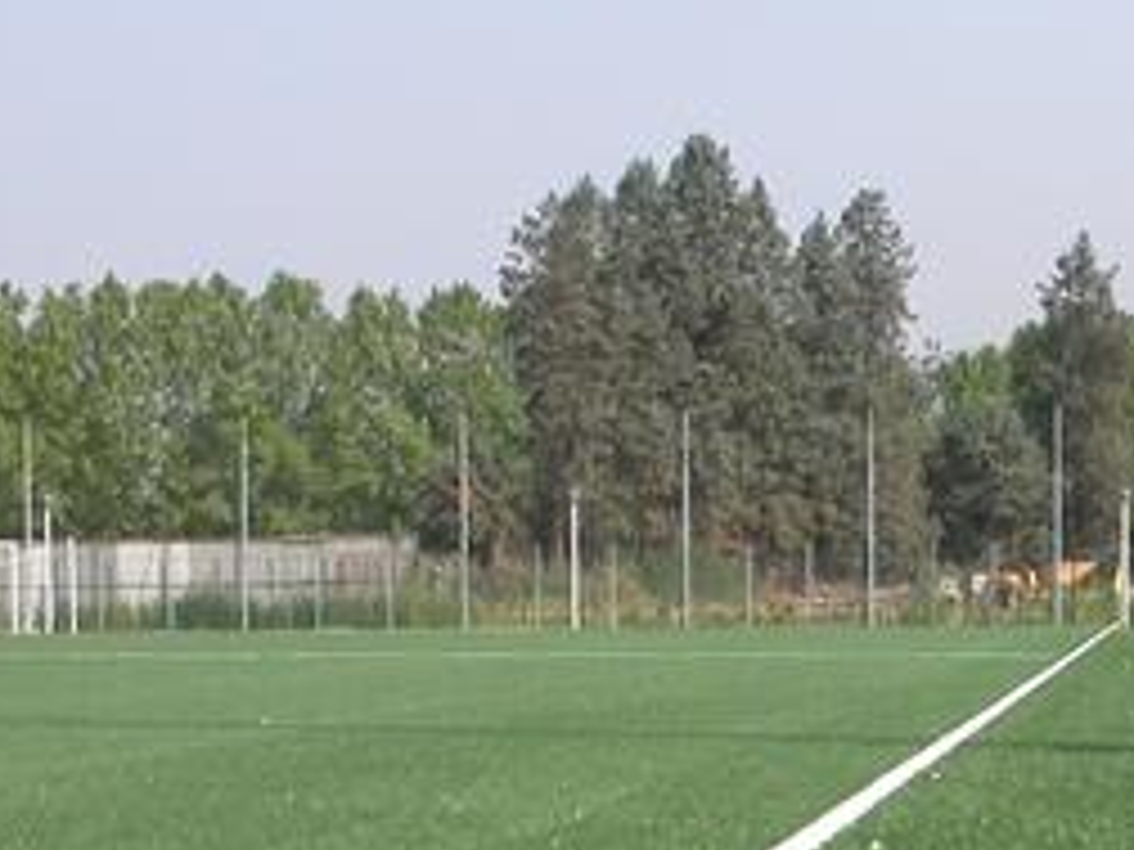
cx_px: 1012
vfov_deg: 12.9
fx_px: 3702
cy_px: 933
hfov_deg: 17.2
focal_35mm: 113
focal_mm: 7.85
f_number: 7.5
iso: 100
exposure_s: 1/288
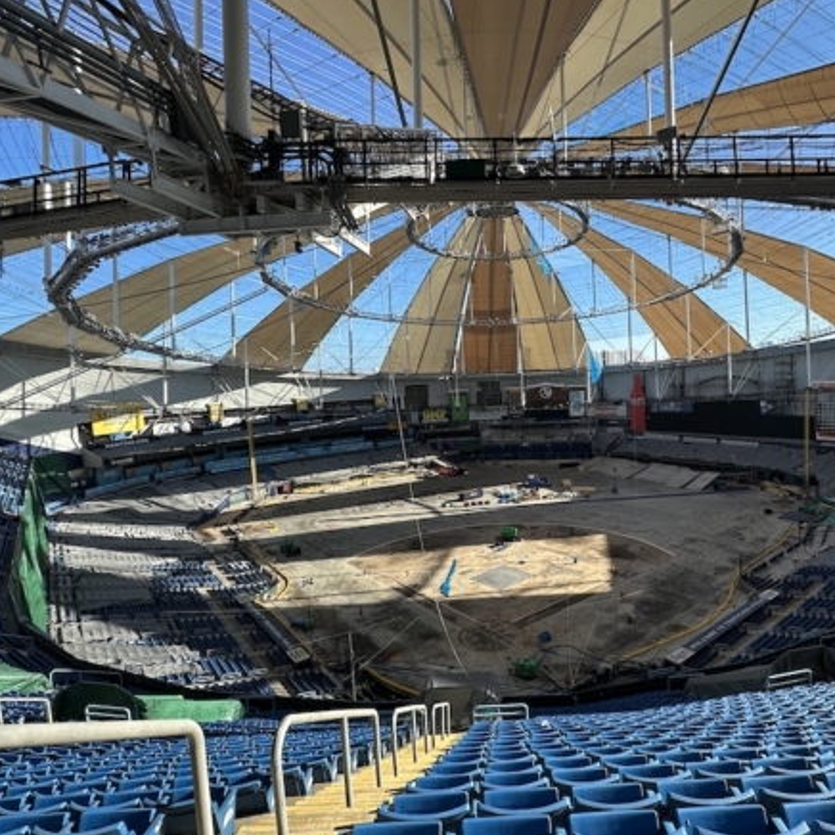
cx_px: 501
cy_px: 420
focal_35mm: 20
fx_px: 546
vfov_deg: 74.8
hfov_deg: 74.0
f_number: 2.2
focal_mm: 2.22
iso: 40
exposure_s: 1/666
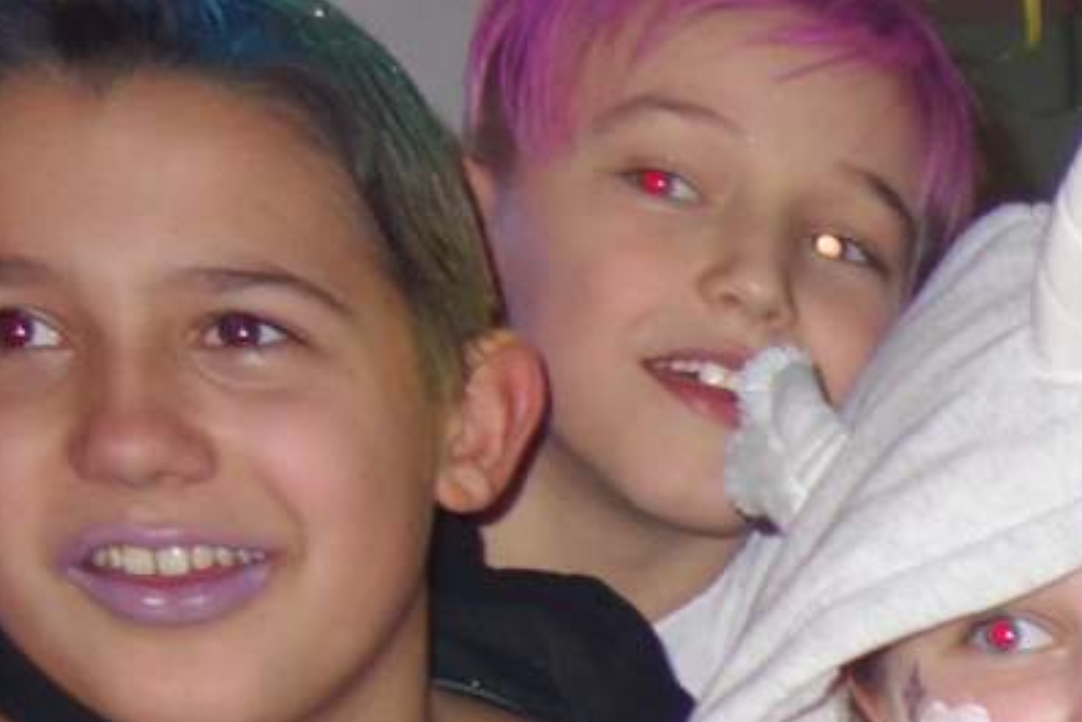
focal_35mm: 184
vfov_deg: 7.0
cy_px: 1842
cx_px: 2877
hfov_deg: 9.5
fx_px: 5530
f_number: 1.8
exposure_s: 1/30
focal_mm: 10.4
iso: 200
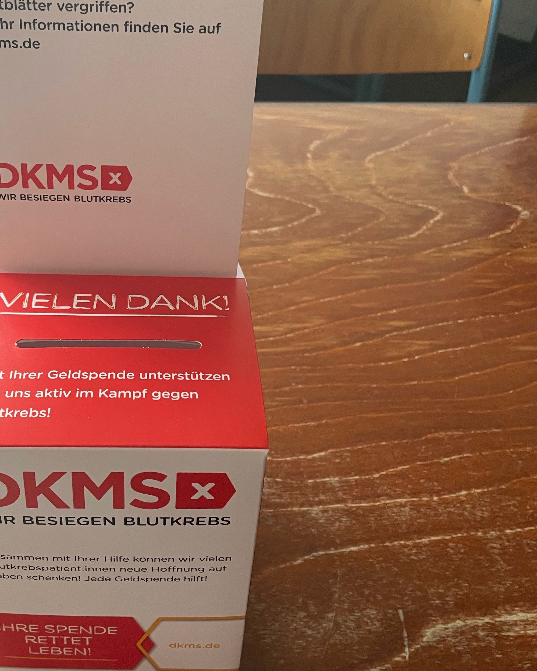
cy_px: 300
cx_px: 148
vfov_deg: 44.7
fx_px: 814
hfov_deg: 35.8
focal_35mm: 41
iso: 125
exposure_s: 1/96
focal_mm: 4.2
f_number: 1.6
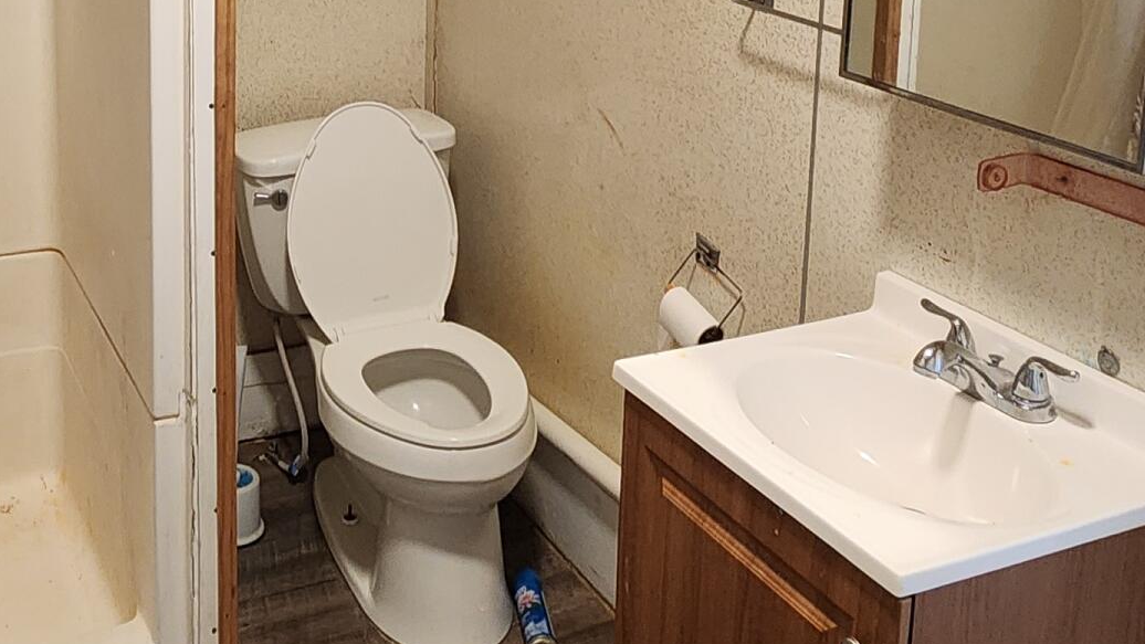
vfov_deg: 27.5
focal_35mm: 41
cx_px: 345
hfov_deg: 48.2
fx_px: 1245
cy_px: 11
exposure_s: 1/60
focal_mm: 2.2
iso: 400
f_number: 2.2
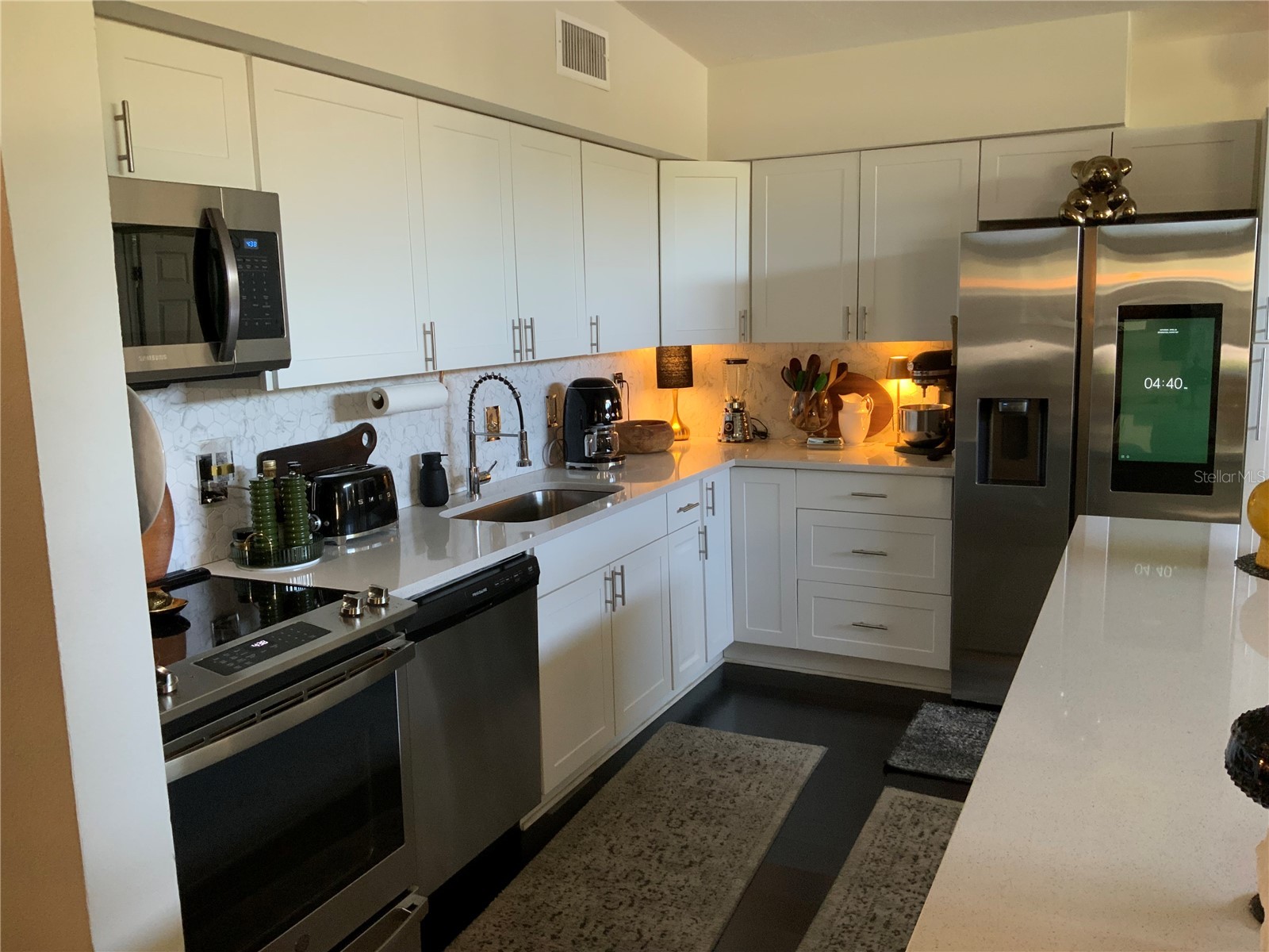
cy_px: 476
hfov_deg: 61.7
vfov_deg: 48.2
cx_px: 634
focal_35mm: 29
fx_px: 1063
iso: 200
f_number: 1.8
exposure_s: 1/60
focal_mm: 3
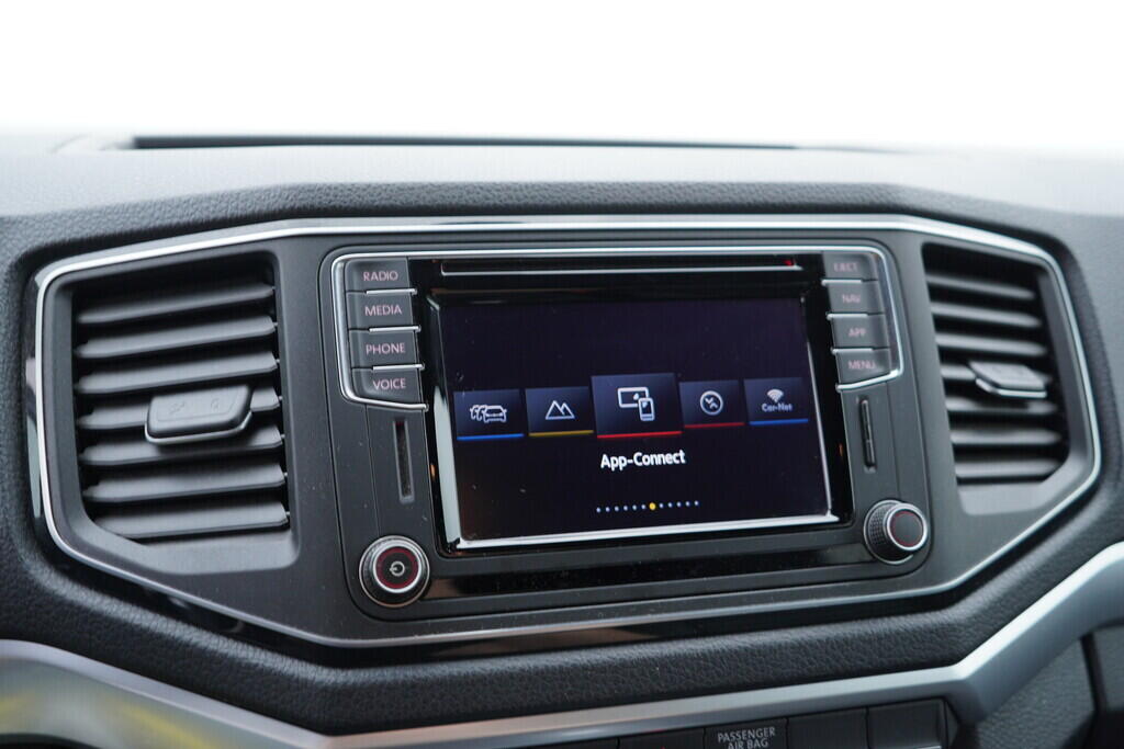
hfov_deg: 53.1
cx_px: 562
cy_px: 374
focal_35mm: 36
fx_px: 1124
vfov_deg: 36.9
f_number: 2.8
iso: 160
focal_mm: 24
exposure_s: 1/40
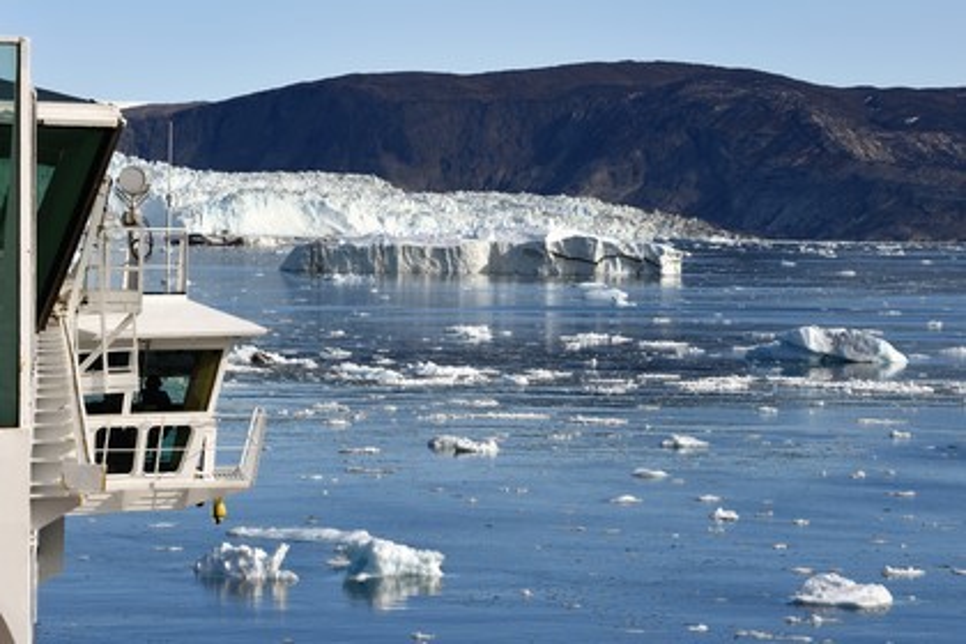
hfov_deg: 13.2
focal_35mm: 155
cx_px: 483
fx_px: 4159
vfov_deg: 8.9
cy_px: 322
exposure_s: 1/320
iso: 200
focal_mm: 155
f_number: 14
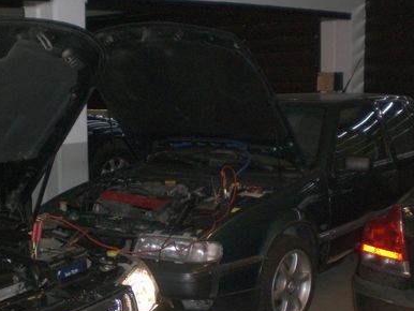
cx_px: 97
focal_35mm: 63
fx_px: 754
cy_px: 238
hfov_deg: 30.1
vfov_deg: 23.1
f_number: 3.1
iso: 200
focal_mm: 6.3
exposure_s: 1/60
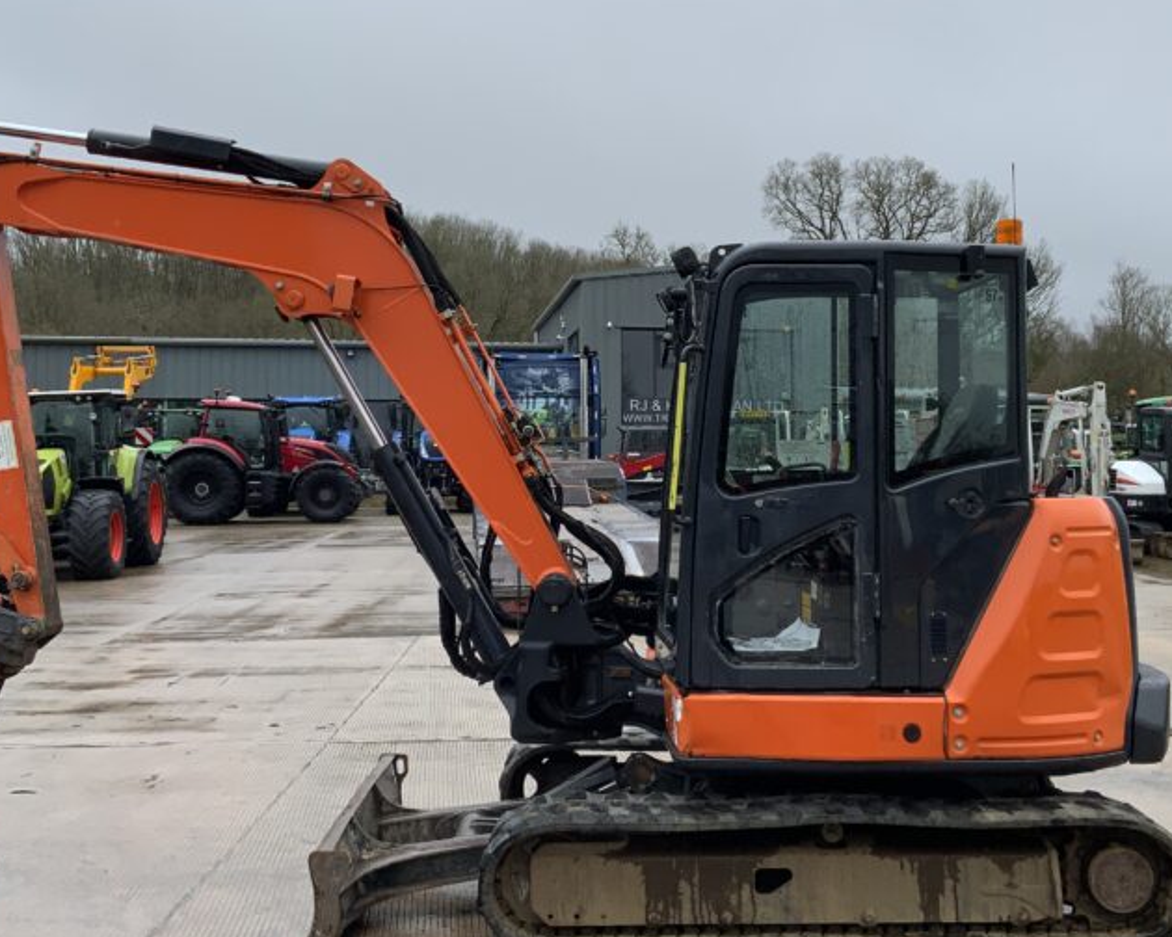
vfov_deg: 32.7
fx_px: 1596
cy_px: 394
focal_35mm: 46
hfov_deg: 40.3
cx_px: 631
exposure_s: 1/574
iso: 16
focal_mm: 3
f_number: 1.8
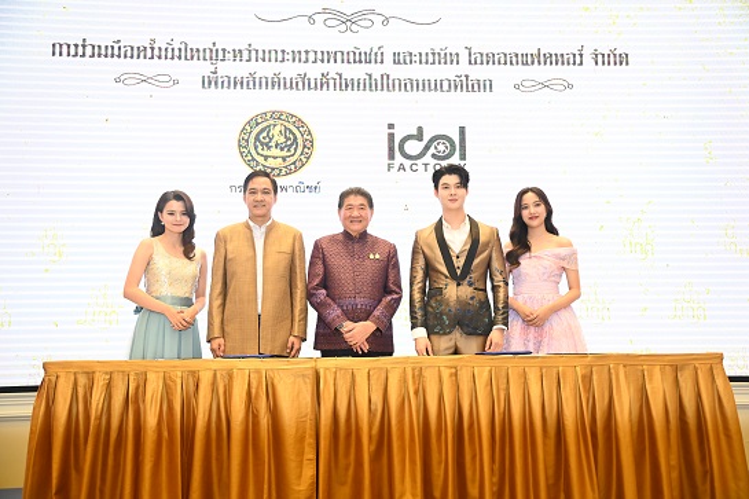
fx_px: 790
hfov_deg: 50.7
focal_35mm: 38
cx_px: 374
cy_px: 250
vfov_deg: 35.0
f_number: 4
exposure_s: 1/400
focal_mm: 38
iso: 4000
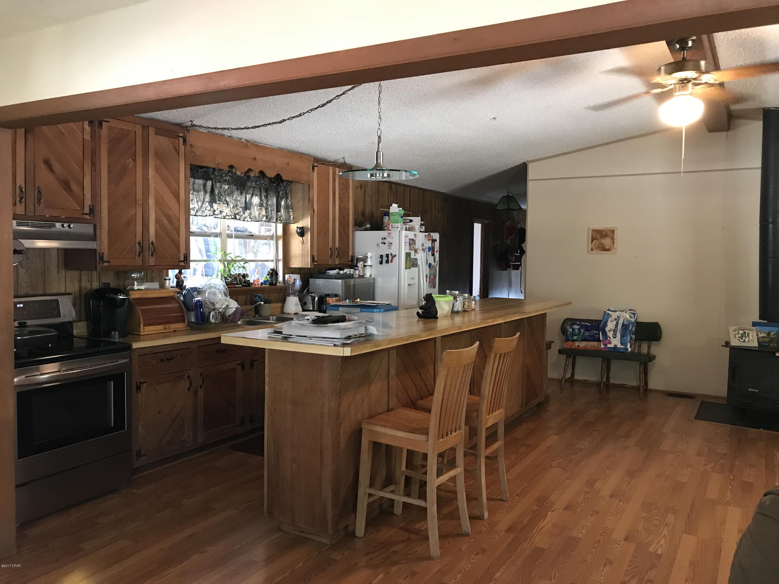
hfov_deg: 63.4
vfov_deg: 49.7
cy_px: 292
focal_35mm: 28
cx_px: 390
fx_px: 630
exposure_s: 1/7
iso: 80
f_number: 1.8
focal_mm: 3.99
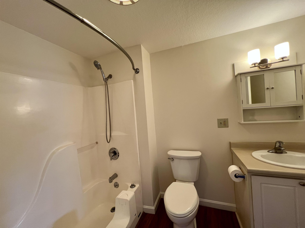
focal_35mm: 13
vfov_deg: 89.9
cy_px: 114
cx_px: 152
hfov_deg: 106.2
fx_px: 115
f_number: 1.8
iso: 160
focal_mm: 1.57
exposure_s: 1/60
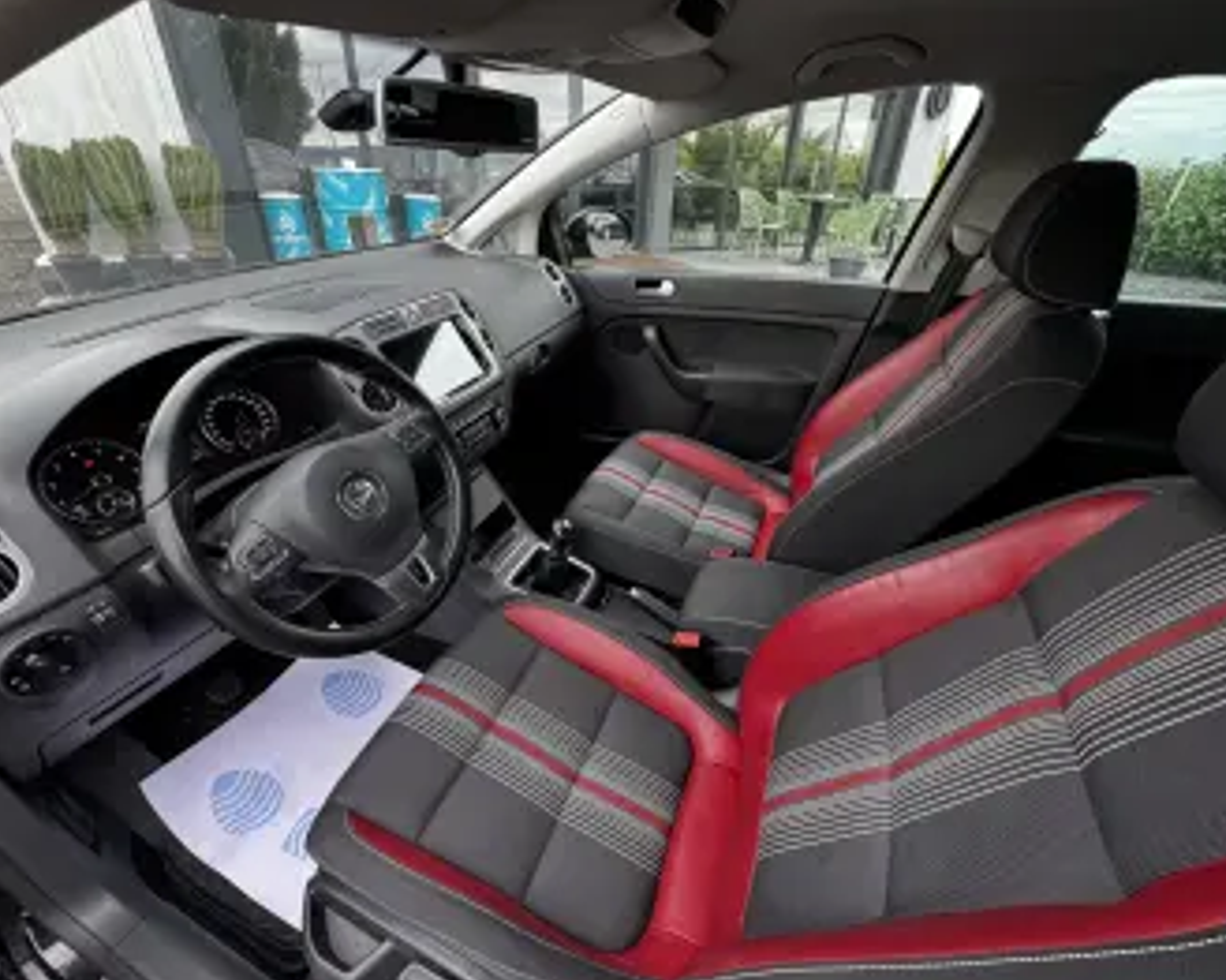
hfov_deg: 96.8
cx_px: 609
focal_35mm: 15
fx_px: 544
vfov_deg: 84.0
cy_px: 494
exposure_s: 1/99
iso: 200
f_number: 2.2
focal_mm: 2.22
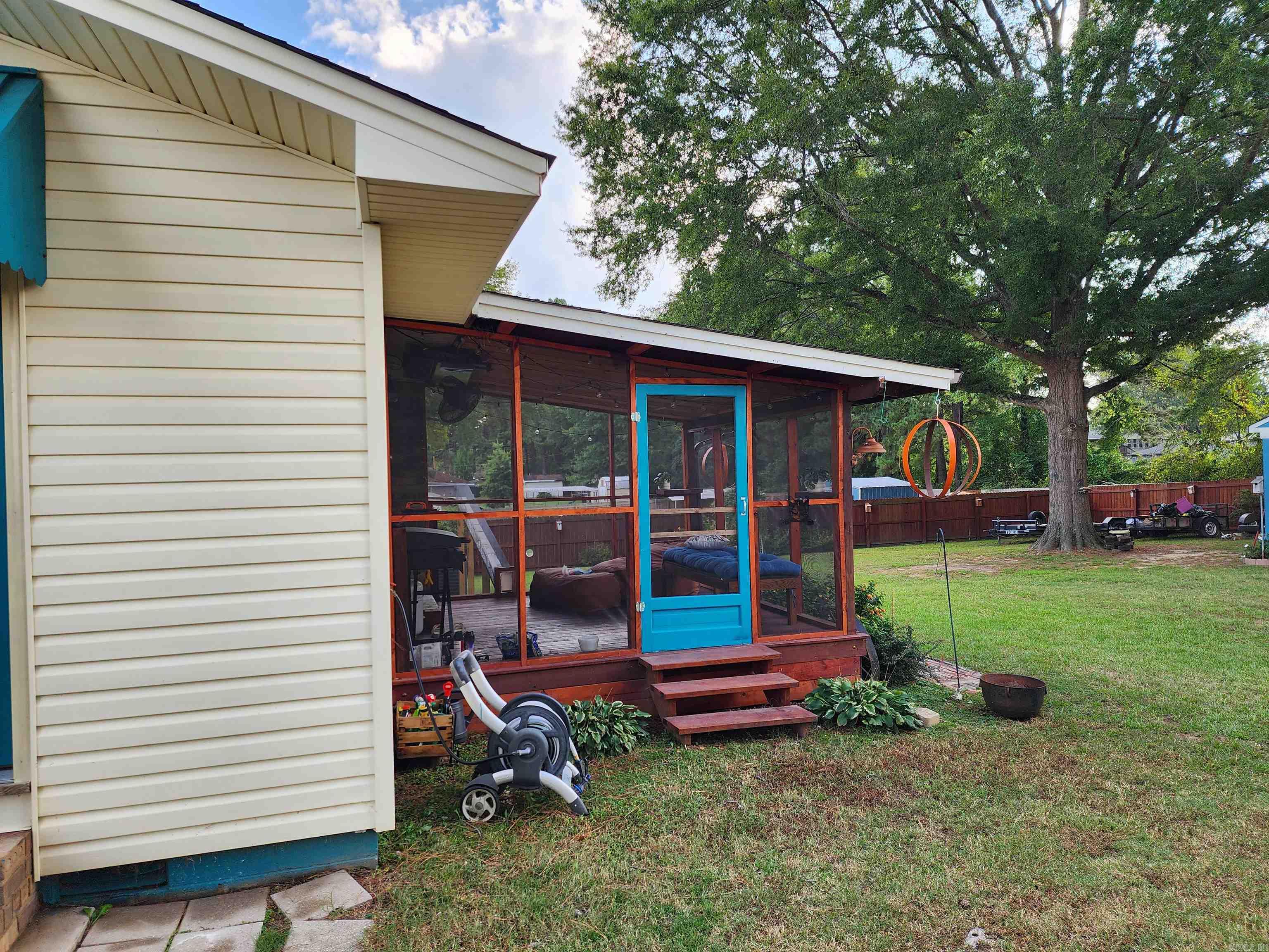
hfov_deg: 73.9
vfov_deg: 58.9
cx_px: 634
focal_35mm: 23
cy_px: 476
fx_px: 843
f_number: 1.8
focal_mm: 6.4
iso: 32
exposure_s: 1/180
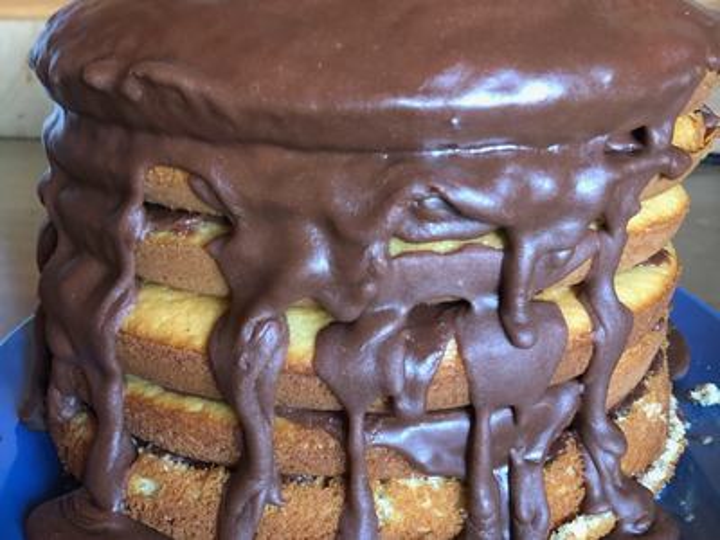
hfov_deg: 63.4
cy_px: 270
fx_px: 582
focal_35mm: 28
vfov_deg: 49.7
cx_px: 360
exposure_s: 1/6
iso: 80
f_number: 1.8
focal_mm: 3.99
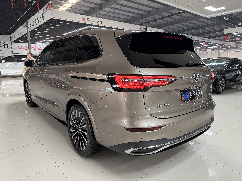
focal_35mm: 24
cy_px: 90
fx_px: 168
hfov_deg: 71.6
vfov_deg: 56.8
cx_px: 121
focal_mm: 6.76
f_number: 1.78
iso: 200
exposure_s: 1/62
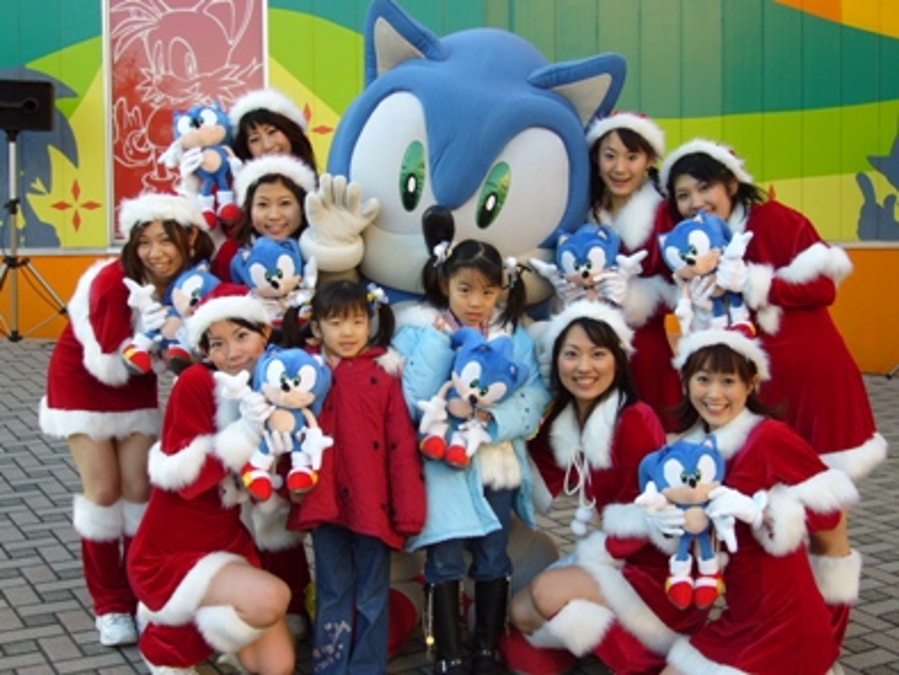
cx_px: 450
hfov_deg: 38.2
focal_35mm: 50
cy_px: 338
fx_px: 1299
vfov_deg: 29.1
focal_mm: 8.3
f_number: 3.3
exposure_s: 1/60
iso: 80
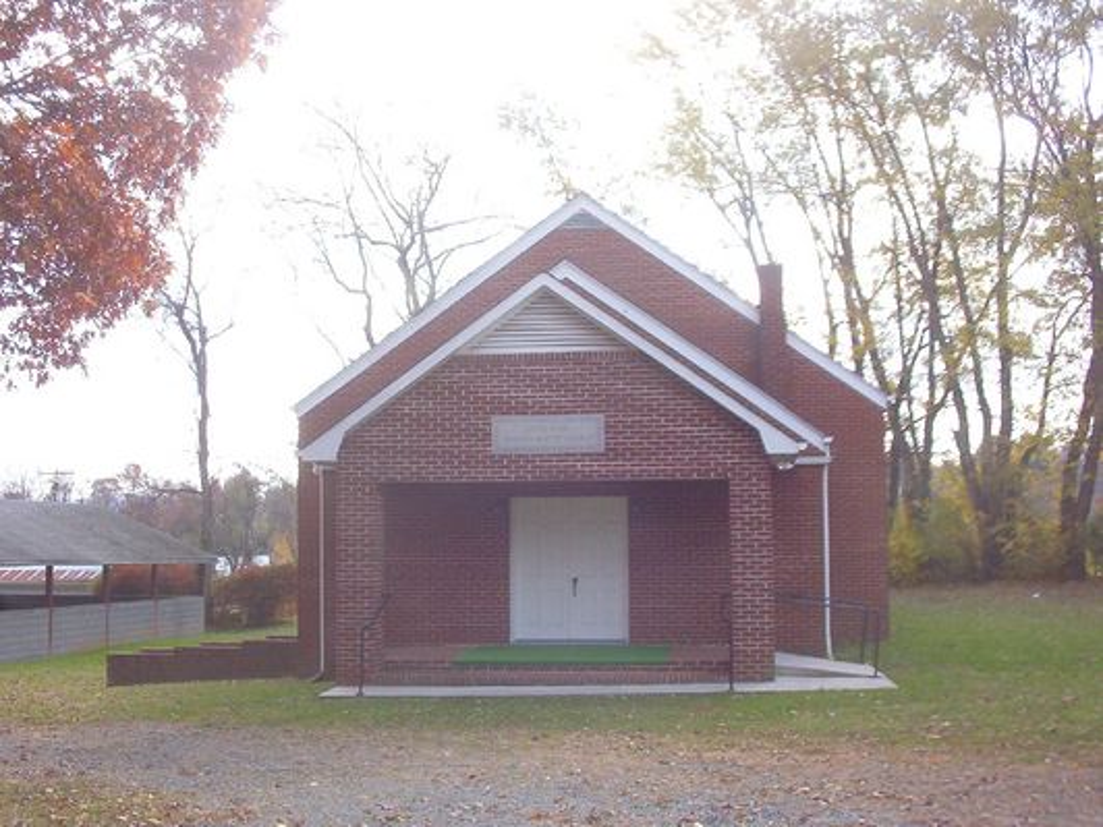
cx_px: 552
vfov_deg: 36.8
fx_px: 1243
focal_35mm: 39
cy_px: 414
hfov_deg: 47.9
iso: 100
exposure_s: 1/252
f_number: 4.5
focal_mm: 6
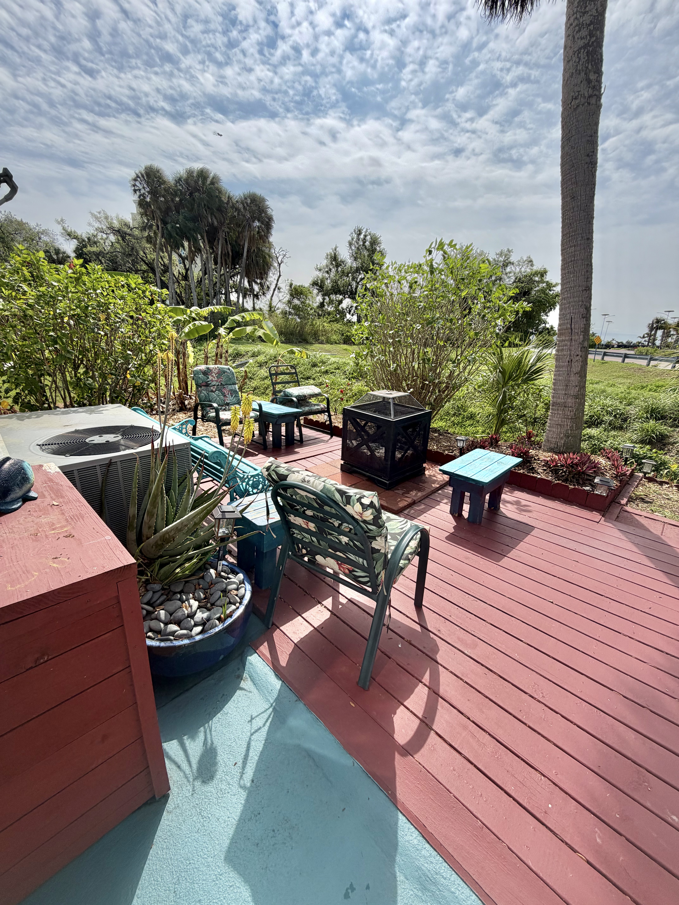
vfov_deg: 102.1
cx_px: 340
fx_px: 366
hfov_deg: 85.7
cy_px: 452
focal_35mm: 14
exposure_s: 1/1211
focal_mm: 2.22
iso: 20
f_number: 2.2
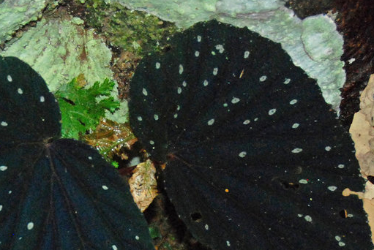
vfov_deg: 7.1
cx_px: 86
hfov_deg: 10.6
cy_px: 298
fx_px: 2007
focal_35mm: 193
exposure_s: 1/100
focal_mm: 44
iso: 1250
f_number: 4.5
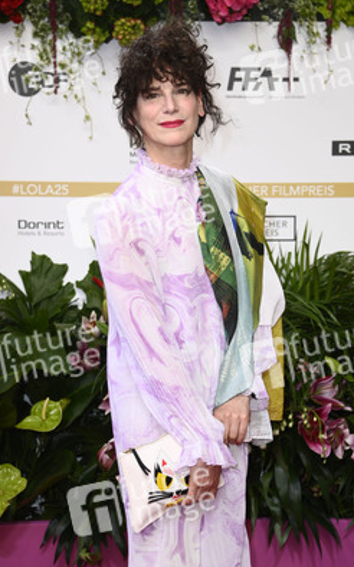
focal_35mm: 93
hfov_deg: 14.0
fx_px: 1437
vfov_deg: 22.3
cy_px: 286
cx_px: 183
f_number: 5.6
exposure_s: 1/250
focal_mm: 90
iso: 500
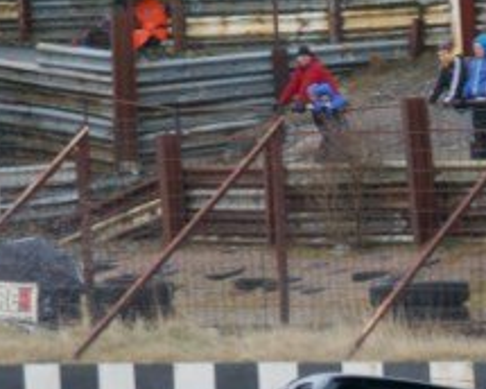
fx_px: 4689
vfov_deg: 4.7
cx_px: 651
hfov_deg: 5.9
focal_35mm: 326
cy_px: 473
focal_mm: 78
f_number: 5.6
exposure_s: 1/320
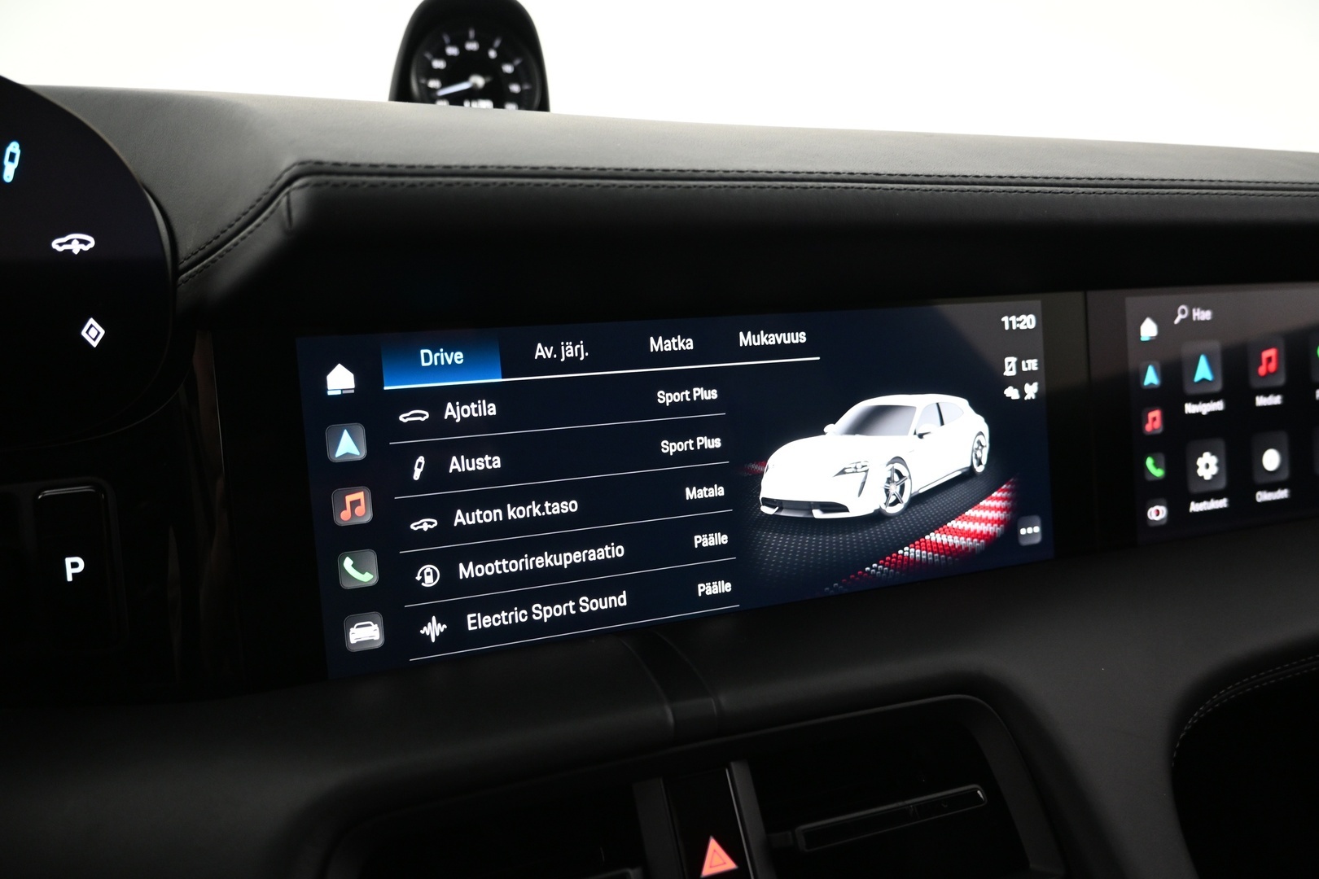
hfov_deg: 73.7
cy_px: 440
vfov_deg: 53.1
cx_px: 660
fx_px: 879
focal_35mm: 24
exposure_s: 1/25
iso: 1100
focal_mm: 16
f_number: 3.5
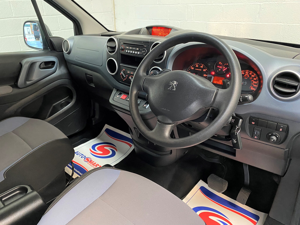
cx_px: 150
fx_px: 225
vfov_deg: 53.1
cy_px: 112
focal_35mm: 26
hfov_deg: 67.3
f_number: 1.8
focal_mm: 4.25
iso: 500
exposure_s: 1/33
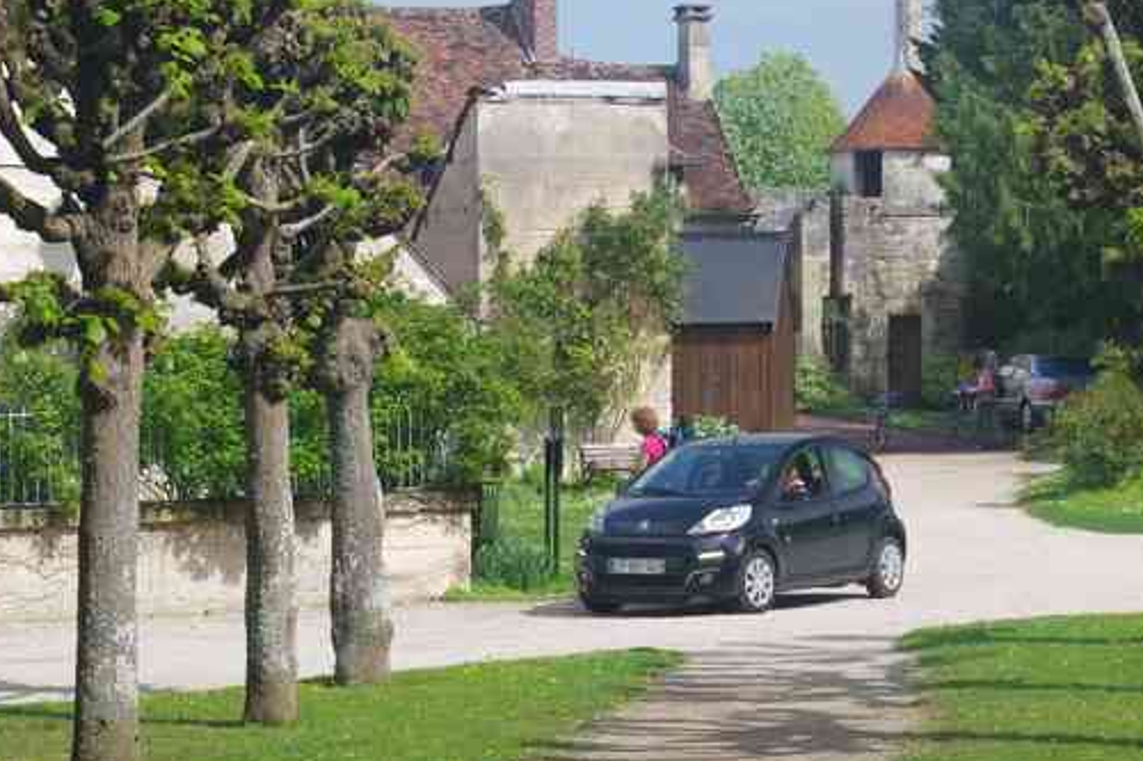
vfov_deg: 10.1
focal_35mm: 135
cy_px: 238
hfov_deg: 15.1
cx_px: 856
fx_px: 4285
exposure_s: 1/80
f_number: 10
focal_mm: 45
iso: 200
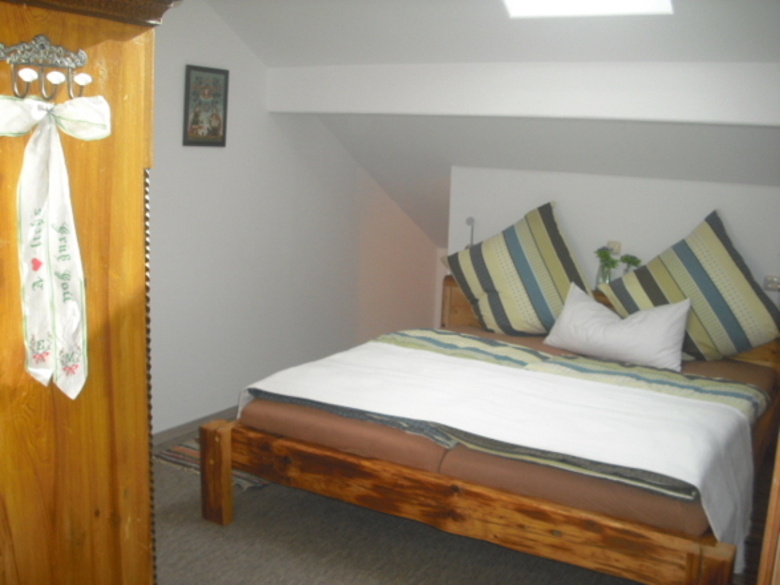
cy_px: 292
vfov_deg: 37.7
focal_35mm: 38
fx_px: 856
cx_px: 390
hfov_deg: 49.0
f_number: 2.8
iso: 200
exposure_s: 1/60
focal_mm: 6.2
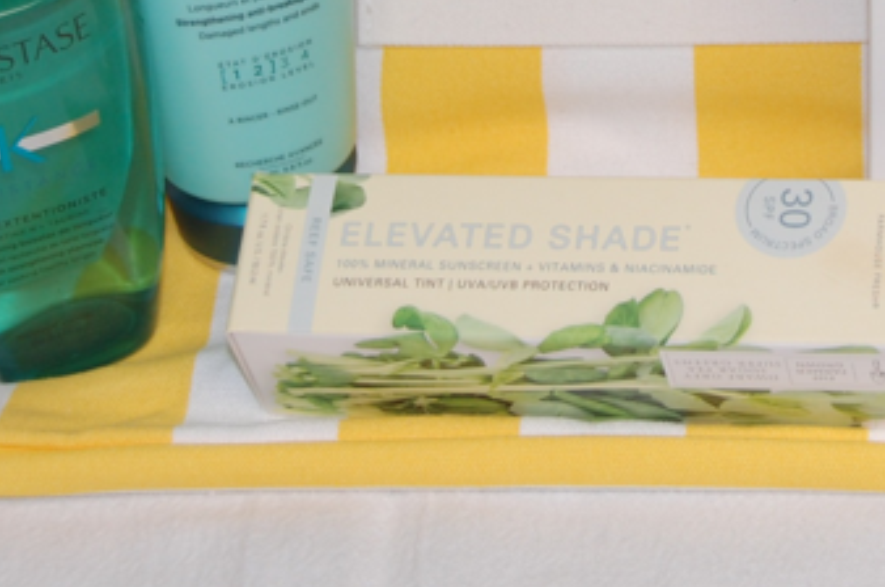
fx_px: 3533
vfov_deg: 9.3
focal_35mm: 144
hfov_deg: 14.2
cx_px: 655
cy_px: -152
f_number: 4.5
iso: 400
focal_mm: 36
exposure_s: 1/50
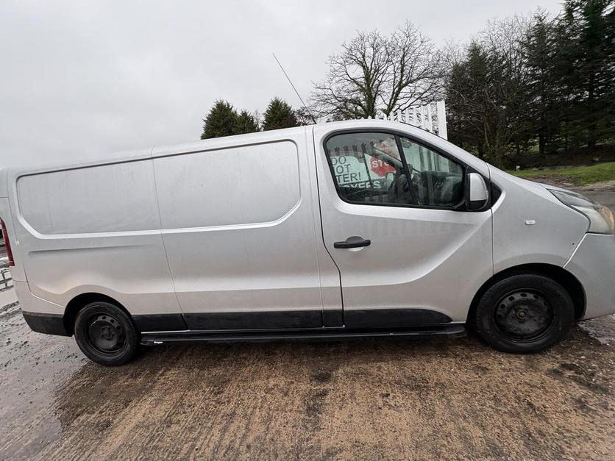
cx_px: 294
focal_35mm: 15
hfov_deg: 98.1
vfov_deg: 81.6
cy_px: 215
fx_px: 266
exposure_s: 1/99
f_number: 2.2
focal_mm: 2.22
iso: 50
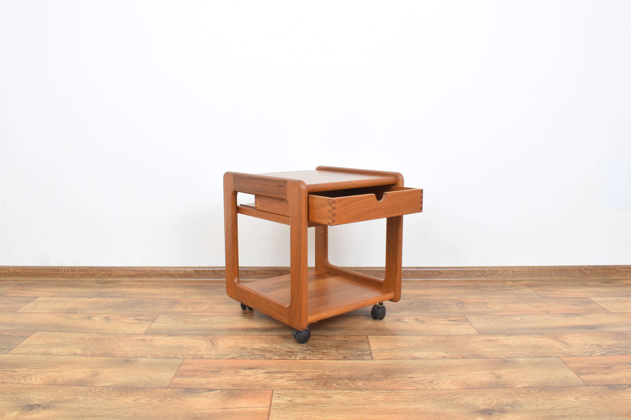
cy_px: 210
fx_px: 526
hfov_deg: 61.9
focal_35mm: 30
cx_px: 316
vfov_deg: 43.6
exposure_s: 5
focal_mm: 20
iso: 100
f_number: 22
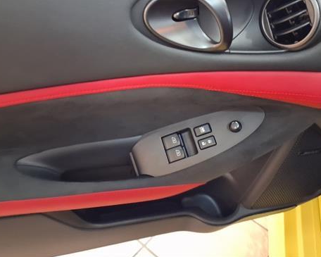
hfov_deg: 49.1
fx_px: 352
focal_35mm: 37
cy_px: 89
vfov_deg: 39.7
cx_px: 160
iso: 500
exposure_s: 1/20
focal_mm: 3.58
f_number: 1.9
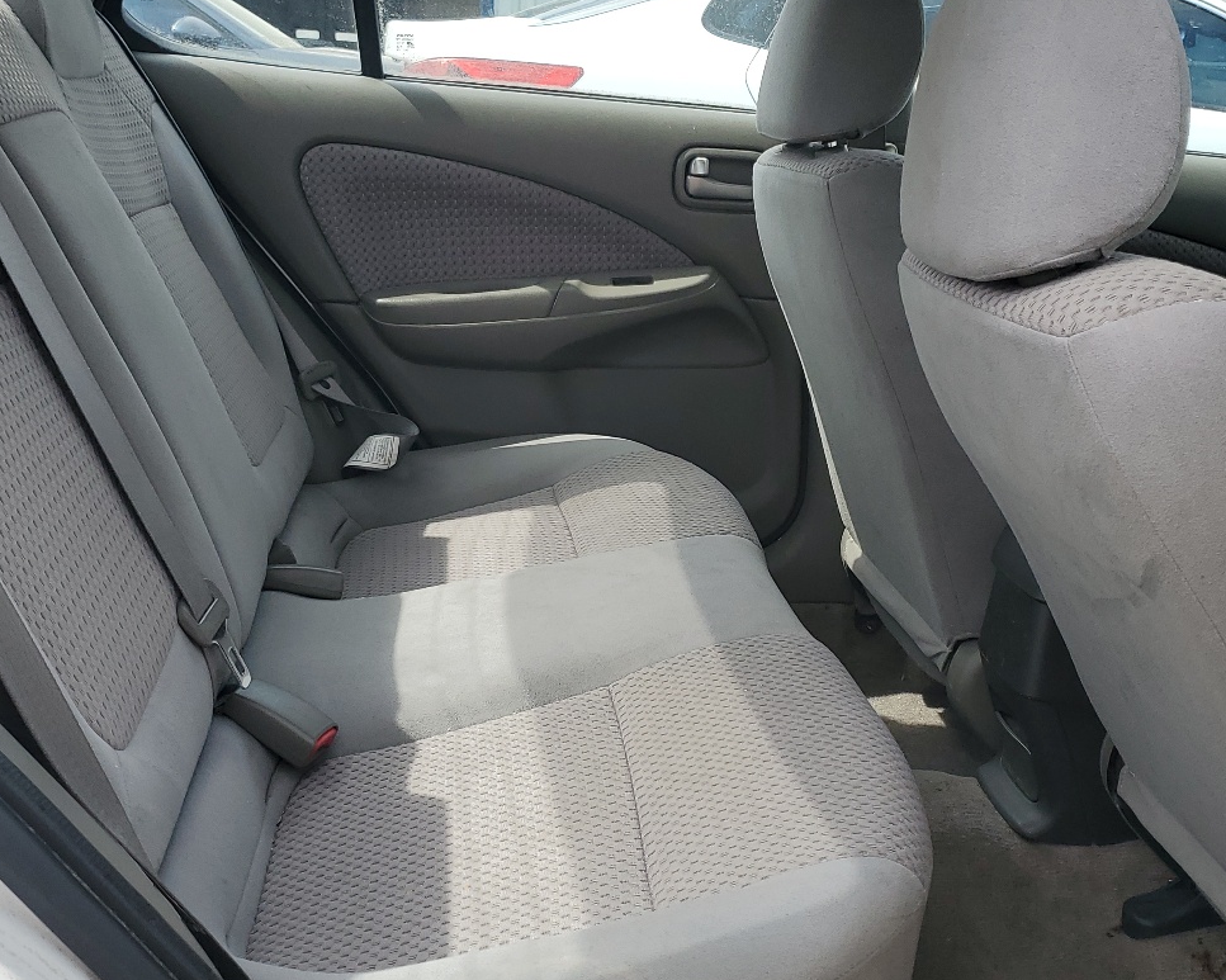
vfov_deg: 35.7
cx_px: 668
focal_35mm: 42
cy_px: 508
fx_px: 1524
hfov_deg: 43.8
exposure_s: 1/1667
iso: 50
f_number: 1.5
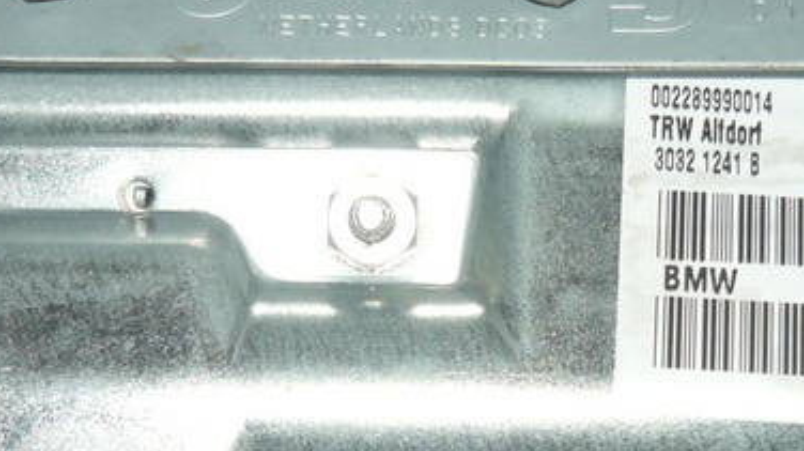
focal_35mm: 98
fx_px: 2088
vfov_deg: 12.3
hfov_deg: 21.7
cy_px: 348
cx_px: 520
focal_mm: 5.5
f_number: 2.8
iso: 100
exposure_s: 1/30
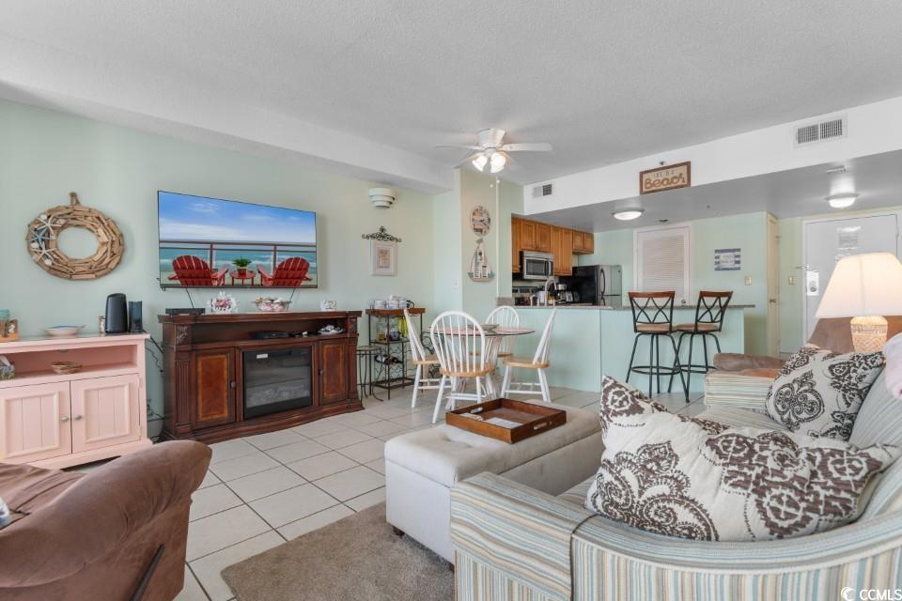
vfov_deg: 73.7
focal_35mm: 16
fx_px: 401
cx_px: 451
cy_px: 300
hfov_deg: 96.7
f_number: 4.8
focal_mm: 11
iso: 100
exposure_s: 1/25
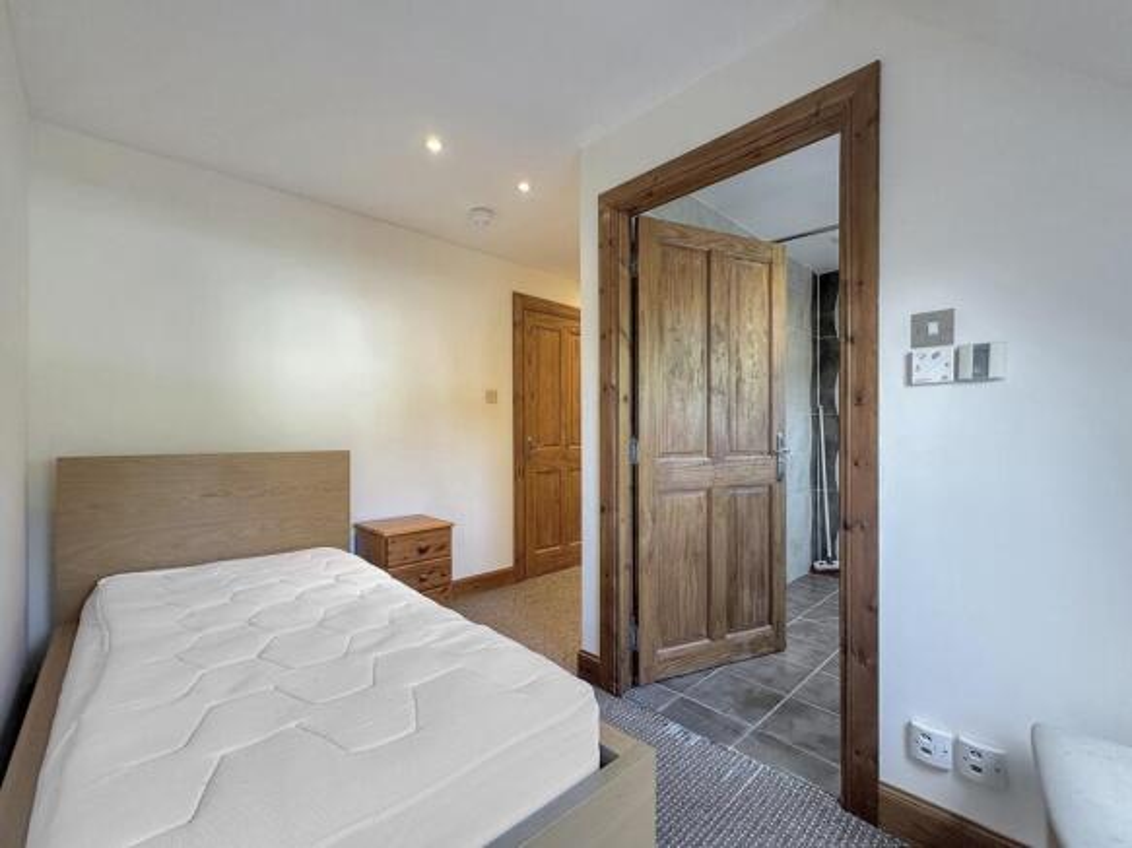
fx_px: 458
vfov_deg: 85.7
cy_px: 424
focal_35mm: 14
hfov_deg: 102.1
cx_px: 566
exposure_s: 1/100
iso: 125
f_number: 2.2
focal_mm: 2.22
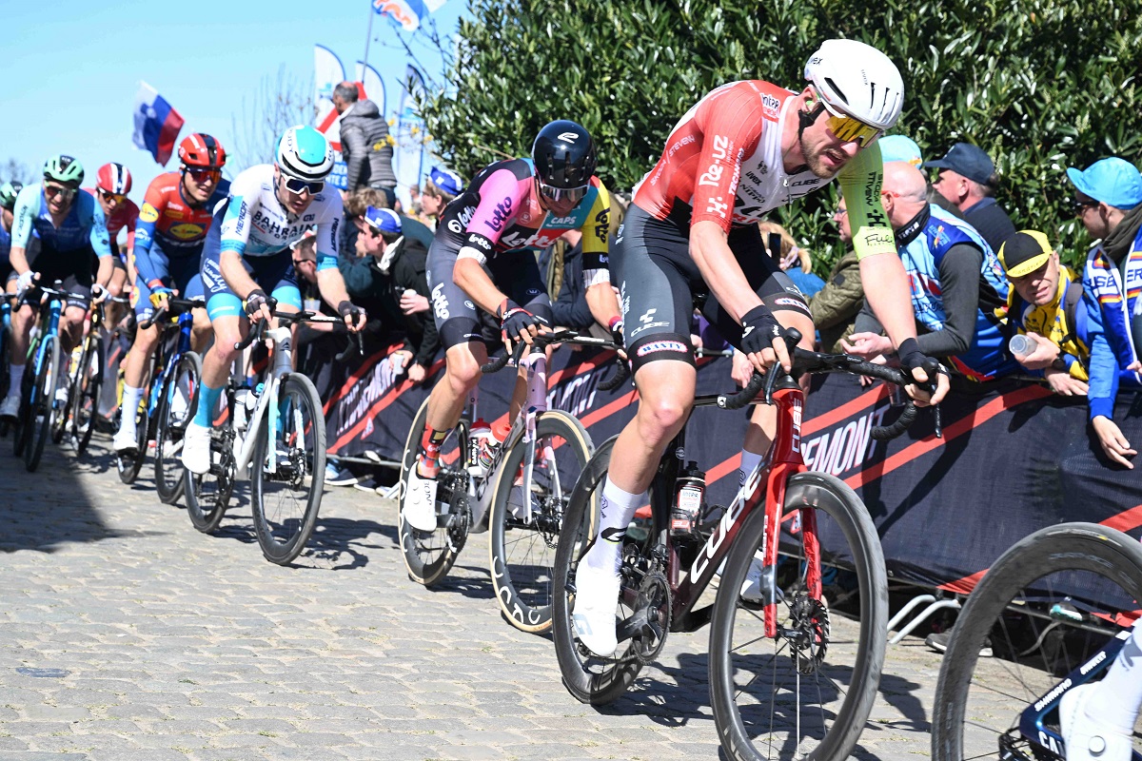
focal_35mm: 70
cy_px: 380
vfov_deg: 19.5
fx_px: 2220
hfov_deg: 28.8
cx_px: 571
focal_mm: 70
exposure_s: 1/1000
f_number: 6.3
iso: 400
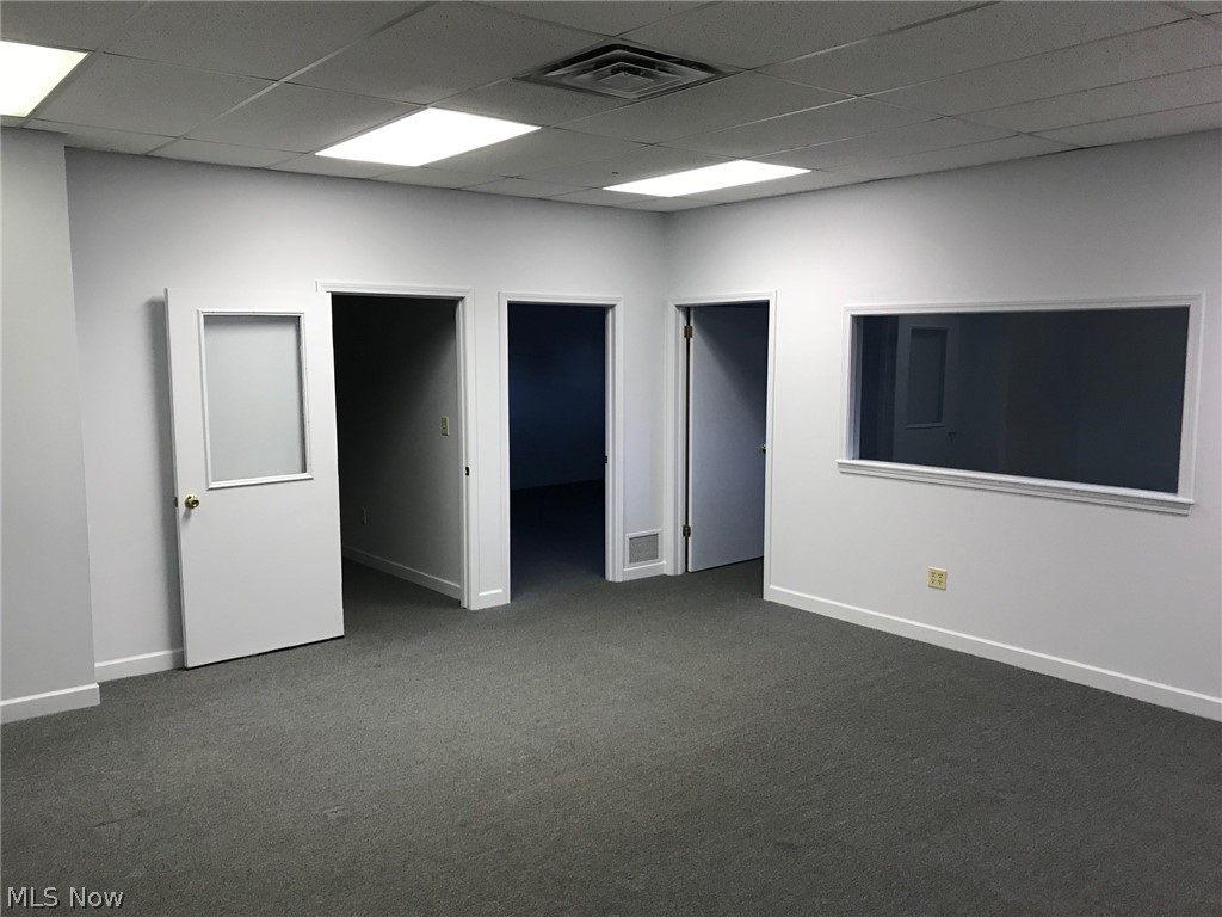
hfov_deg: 63.4
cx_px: 611
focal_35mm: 28
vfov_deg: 49.7
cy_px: 458
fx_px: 988
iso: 50
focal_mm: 3.99
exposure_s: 1/15
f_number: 1.8
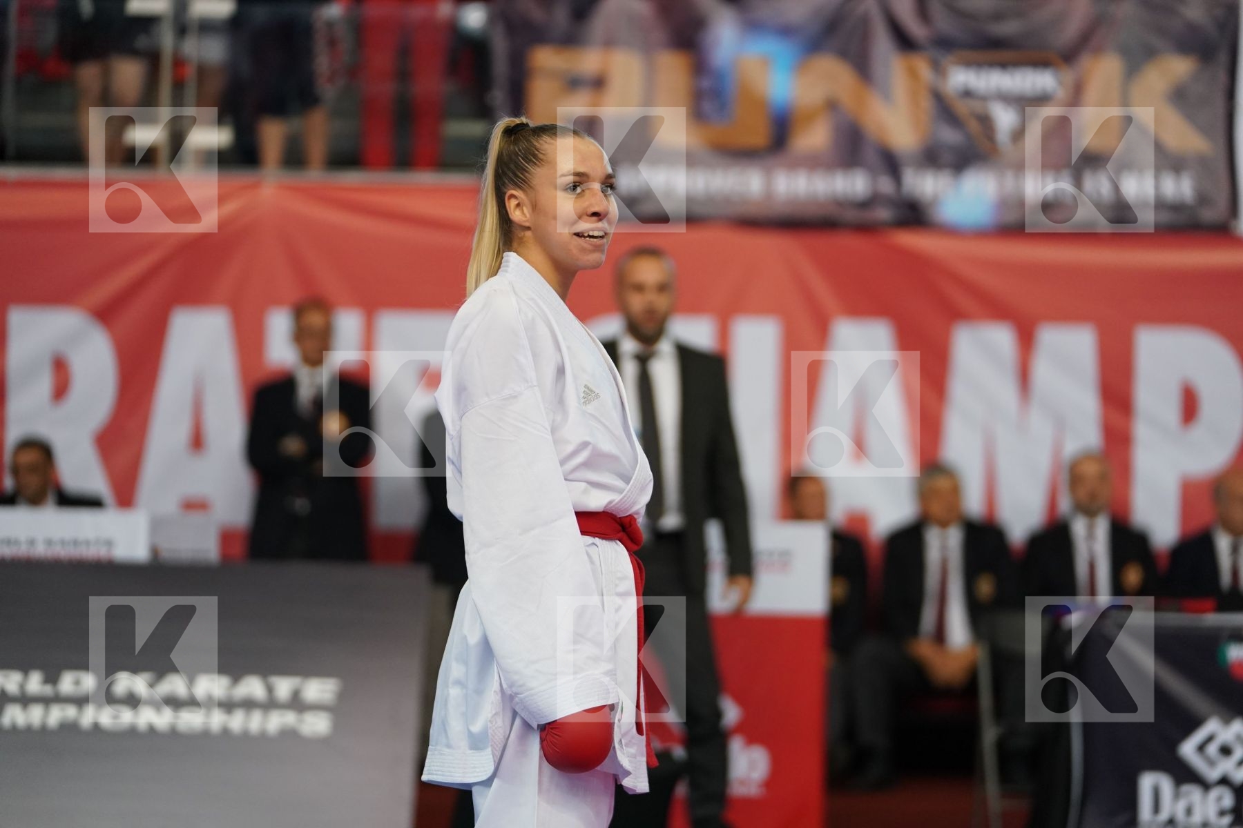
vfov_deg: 10.5
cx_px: 622
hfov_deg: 15.6
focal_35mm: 131
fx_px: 4523
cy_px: 414
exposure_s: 1/1000
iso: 2500
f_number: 2.8
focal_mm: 131
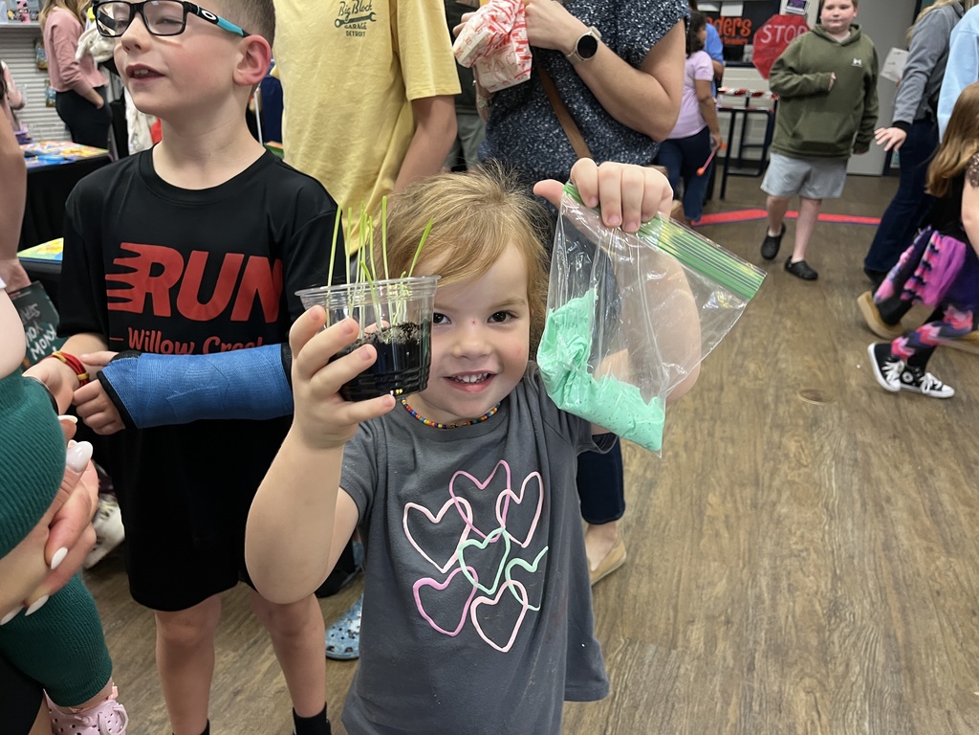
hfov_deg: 67.3
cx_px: 490
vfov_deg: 53.1
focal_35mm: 26
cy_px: 368
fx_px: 735
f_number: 1.6
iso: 160
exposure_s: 1/60
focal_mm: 5.1
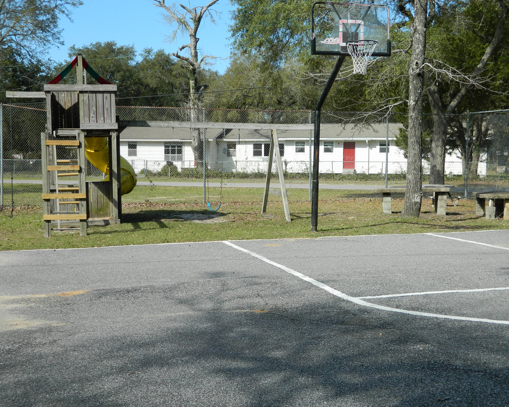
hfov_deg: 38.0
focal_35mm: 49
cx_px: 245
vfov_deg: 30.8
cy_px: 203
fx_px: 738
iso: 80
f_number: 3.6
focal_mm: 8.4
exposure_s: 1/640
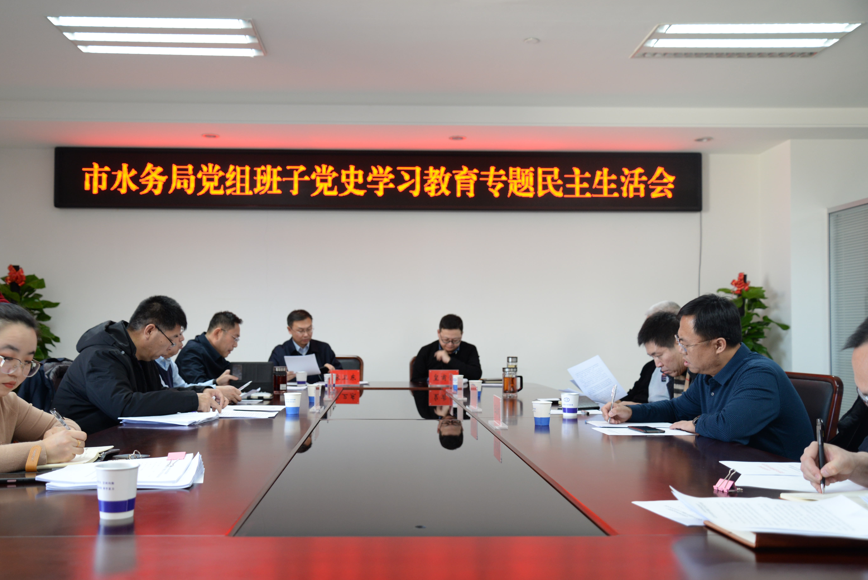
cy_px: 305
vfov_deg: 37.9
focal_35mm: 35
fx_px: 844
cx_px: 398
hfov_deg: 54.3
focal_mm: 32
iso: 640
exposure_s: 1/30
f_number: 4
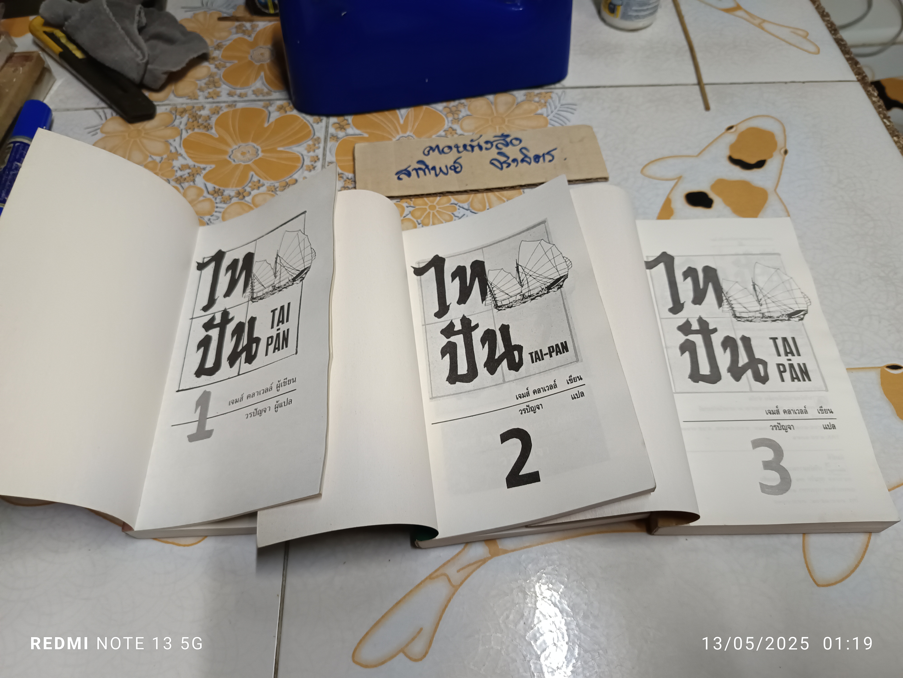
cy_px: 339
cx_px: 452
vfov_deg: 56.8
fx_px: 626
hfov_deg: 71.6
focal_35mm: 24
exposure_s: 1/50
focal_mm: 5.31
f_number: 1.7
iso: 1146
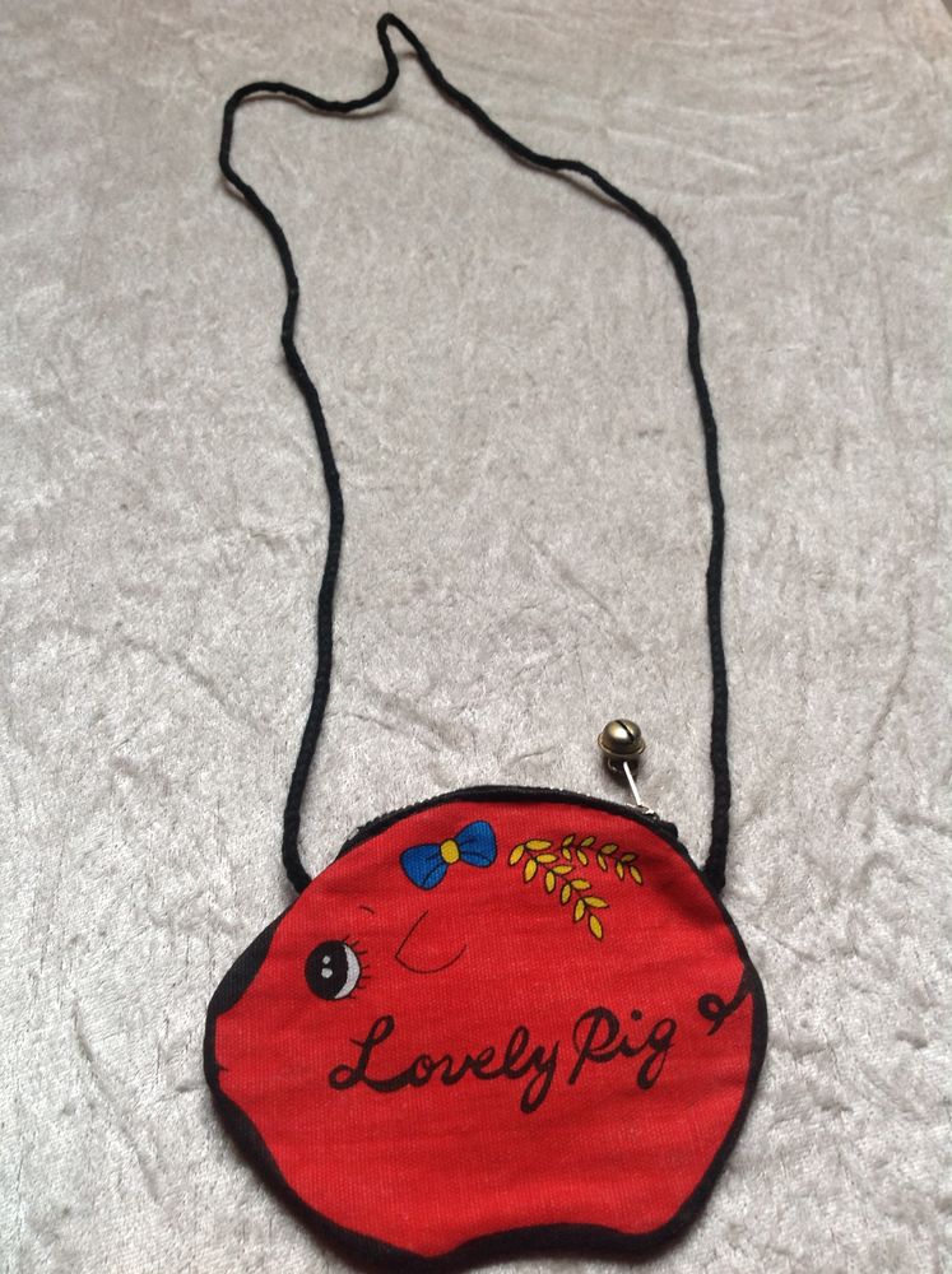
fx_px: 1287
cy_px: 637
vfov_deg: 52.7
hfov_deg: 40.6
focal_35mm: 35
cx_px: 476
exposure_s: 1/15
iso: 64
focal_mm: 4.28
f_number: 2.4
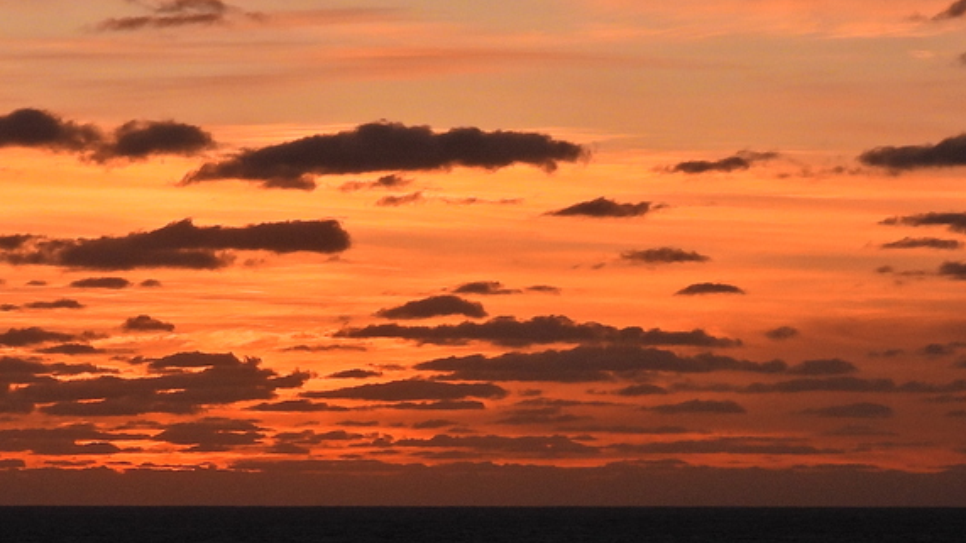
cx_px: 58
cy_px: 242
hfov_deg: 9.2
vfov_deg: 5.2
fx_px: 5942
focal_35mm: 232
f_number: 4
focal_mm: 17
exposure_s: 1/640
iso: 100
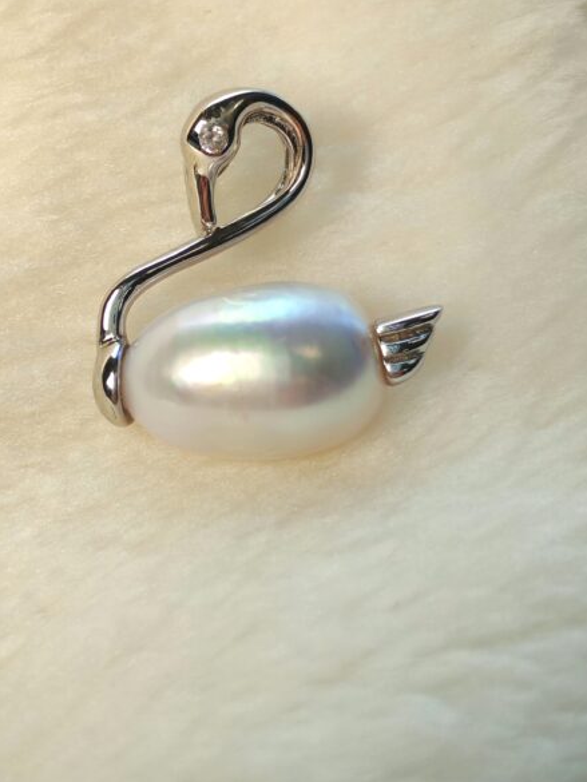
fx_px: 2102
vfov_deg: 21.0
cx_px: 206
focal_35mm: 93
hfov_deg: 15.9
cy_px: 295
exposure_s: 1/120
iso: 50
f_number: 1.95
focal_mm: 5.52
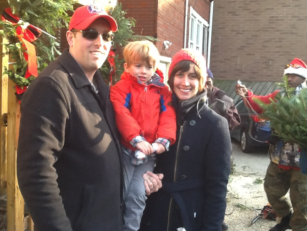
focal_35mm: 44
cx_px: 154
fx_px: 390
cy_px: 116
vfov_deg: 32.9
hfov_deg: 42.9
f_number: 2.4
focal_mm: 2.03
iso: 80
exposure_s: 1/120
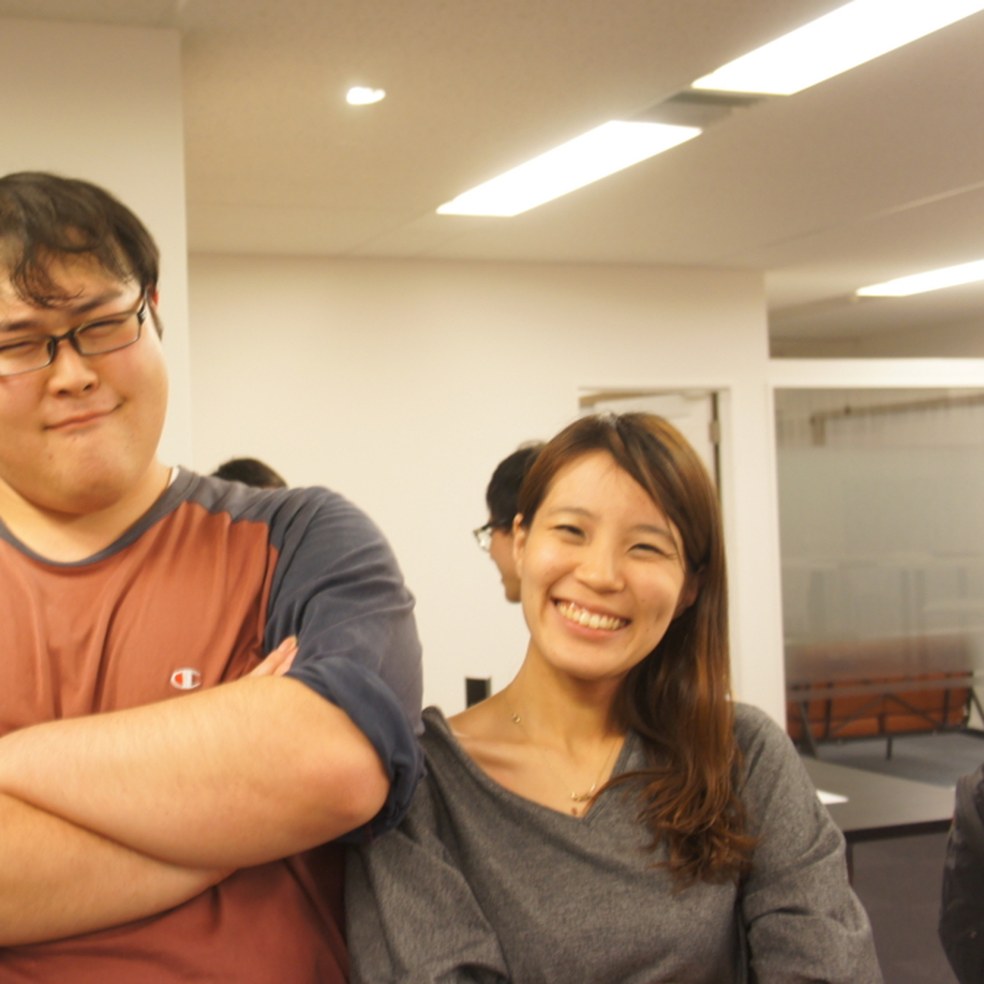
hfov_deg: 37.0
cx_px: 258
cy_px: 488
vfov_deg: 37.8
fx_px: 1436
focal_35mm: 45
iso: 500
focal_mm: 23
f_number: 4
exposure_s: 1/40
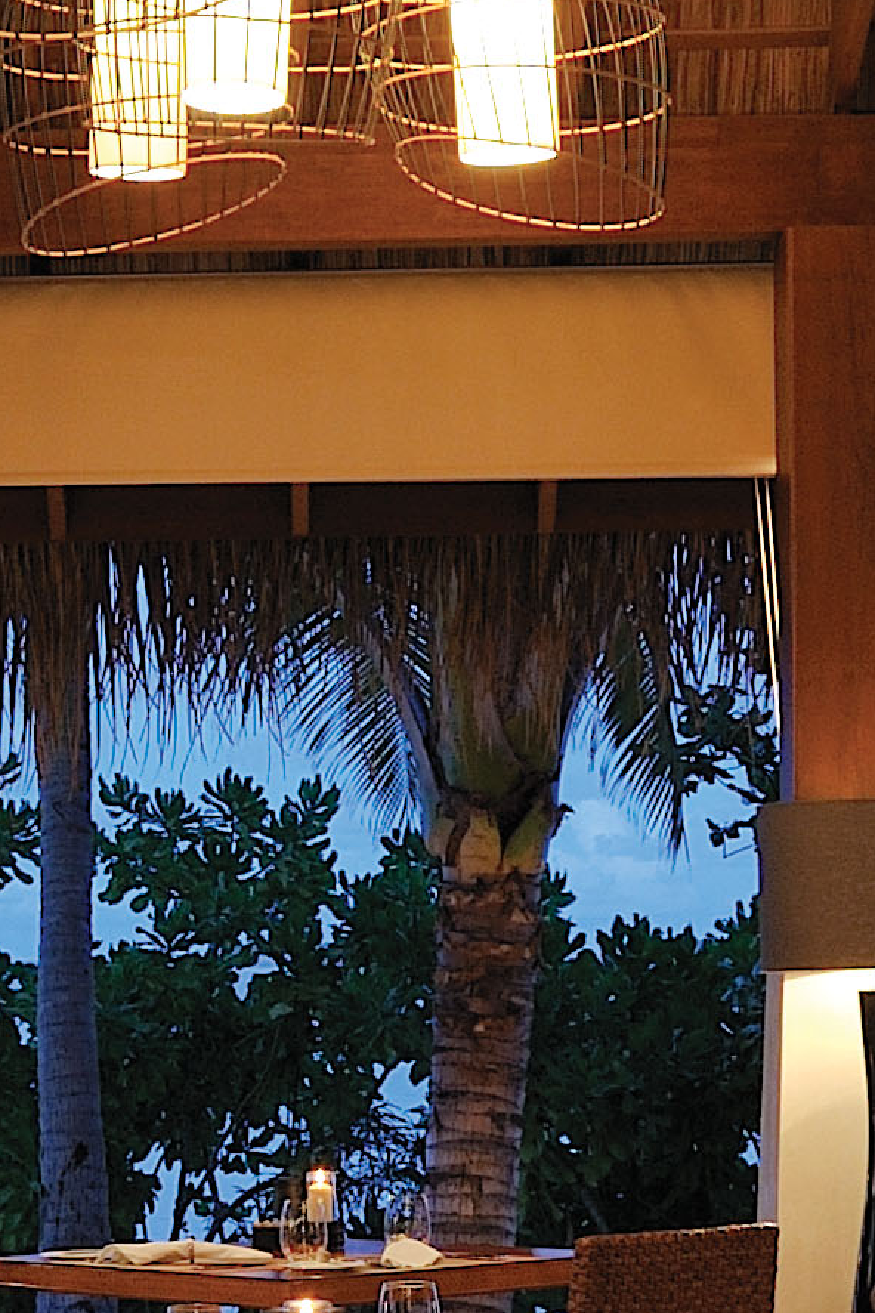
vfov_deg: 17.7
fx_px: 4192
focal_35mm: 115
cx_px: 183
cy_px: 1037
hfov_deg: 11.9
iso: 400
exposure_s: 1/2
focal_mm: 24
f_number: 8
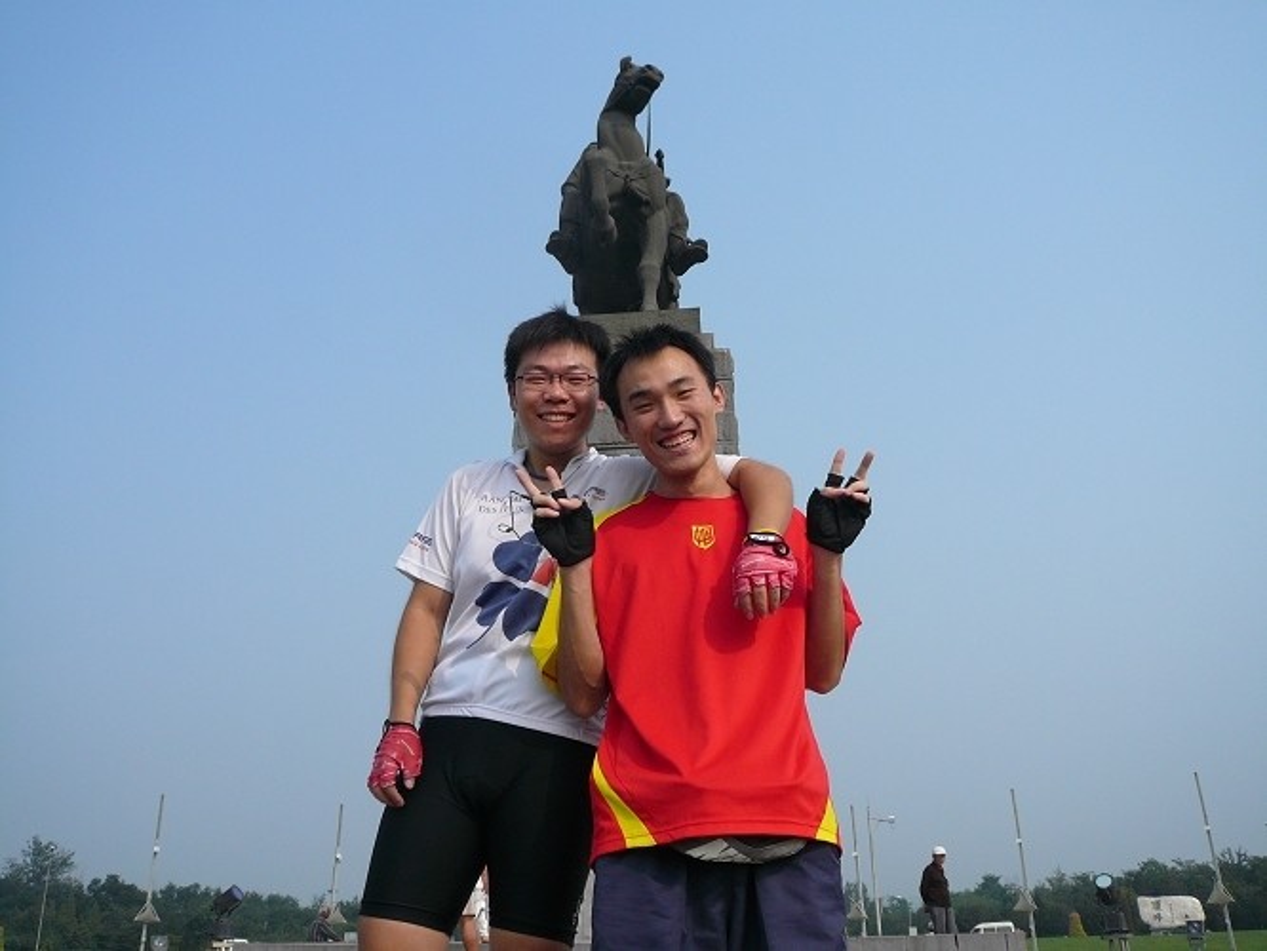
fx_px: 1172
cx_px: 634
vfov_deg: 44.2
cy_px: 476
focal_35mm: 32
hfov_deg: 56.8
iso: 100
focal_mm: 5.2
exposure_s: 1/250
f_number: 9
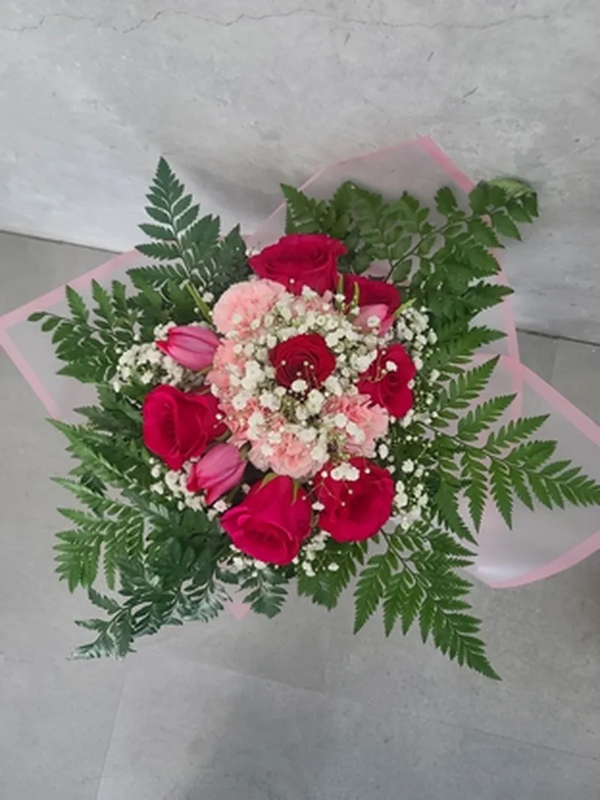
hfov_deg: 54.9
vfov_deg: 69.4
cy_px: 400
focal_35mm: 25
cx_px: 300
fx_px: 578
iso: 200
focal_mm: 7
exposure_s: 1/40
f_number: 1.8
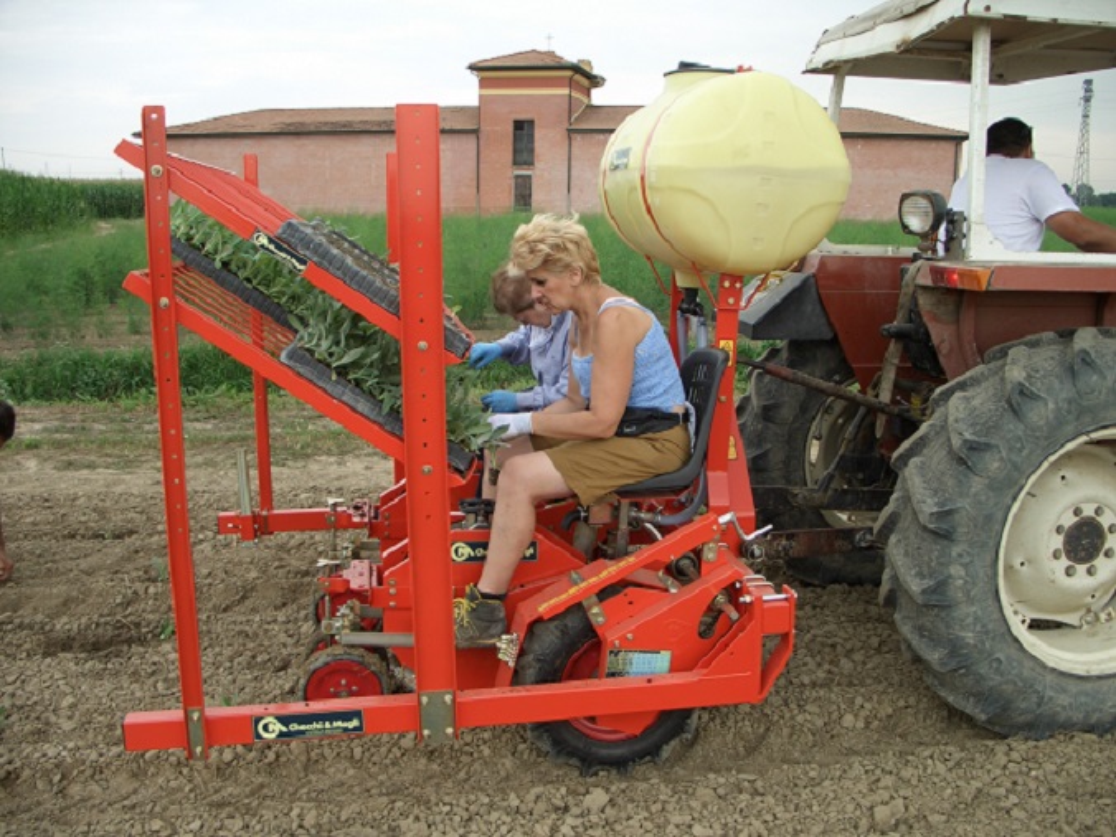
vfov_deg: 42.9
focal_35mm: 33
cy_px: 418
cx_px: 558
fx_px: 1064
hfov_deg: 55.4
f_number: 2.8
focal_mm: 7.1
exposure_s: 1/125
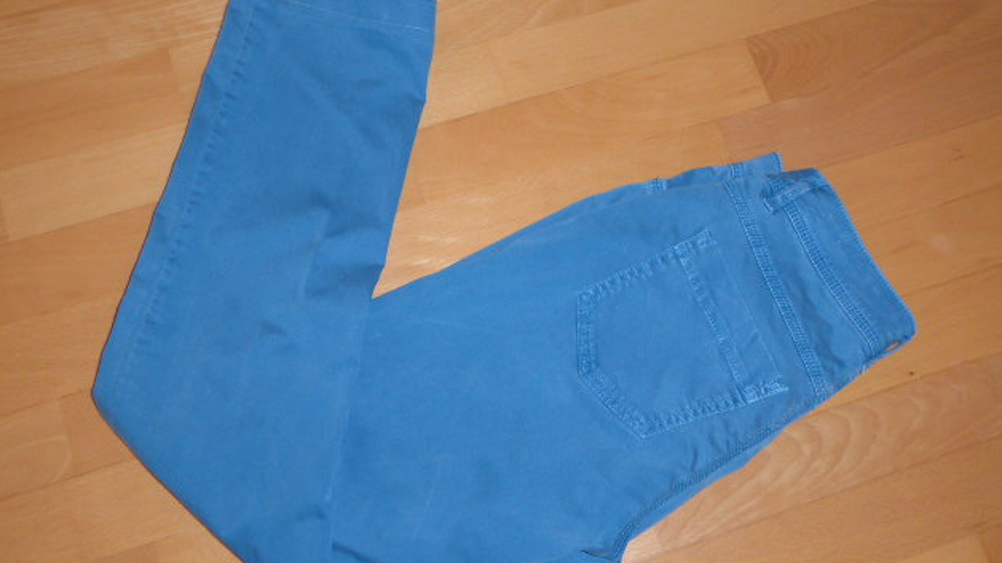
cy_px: 268
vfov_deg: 29.7
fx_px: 1063
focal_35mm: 40
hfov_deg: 50.5
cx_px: 501
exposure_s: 1/60
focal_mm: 6.3
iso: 400
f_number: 3.7
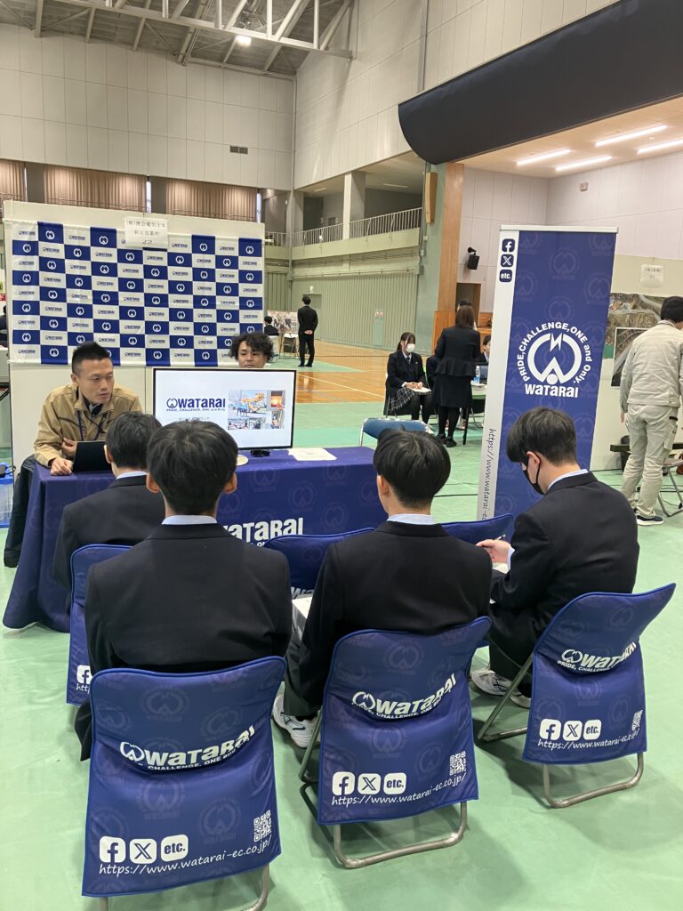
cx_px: 342
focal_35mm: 28
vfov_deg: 63.4
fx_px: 737
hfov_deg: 49.7
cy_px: 456
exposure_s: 1/50
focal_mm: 3.99
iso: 125
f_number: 1.8
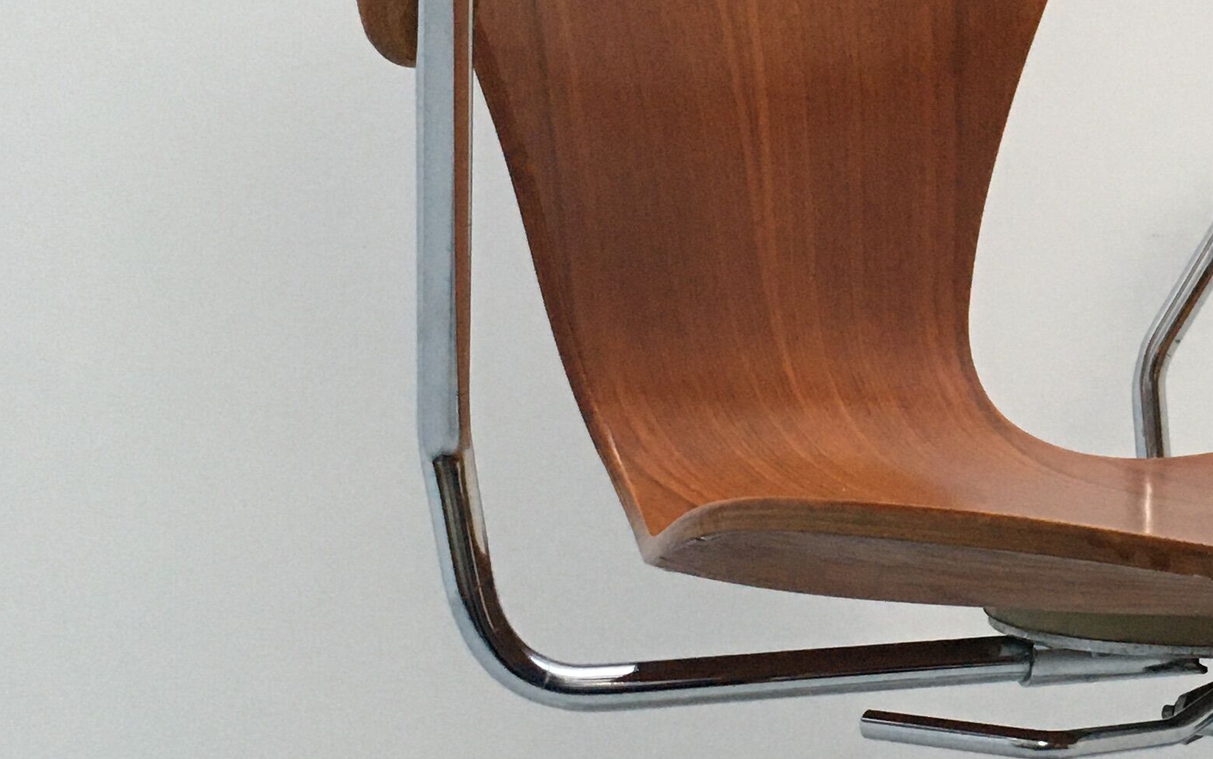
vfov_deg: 16.5
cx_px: 1159
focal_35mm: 79
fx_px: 2612
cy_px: 410
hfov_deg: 25.1
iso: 160
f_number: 2.2
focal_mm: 4.15
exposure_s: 1/33
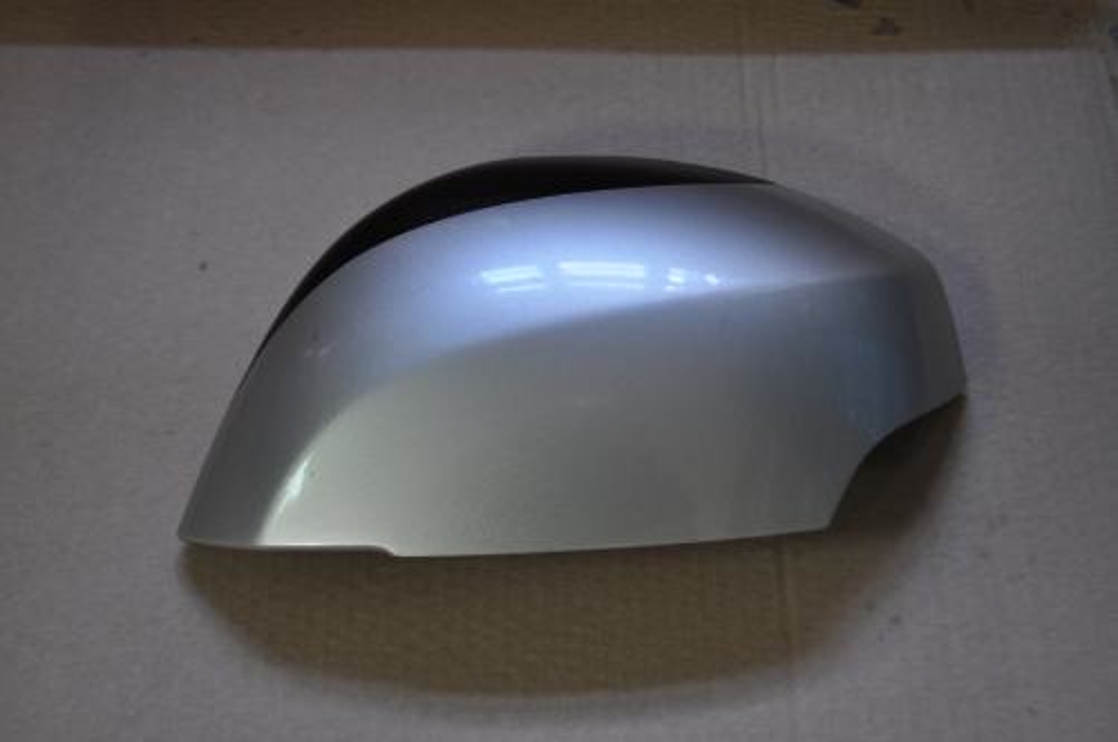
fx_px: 1489
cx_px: 559
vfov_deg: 28.0
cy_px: 371
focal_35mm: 48
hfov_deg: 41.2
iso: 1100
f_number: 4.8
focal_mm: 32
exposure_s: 1/30
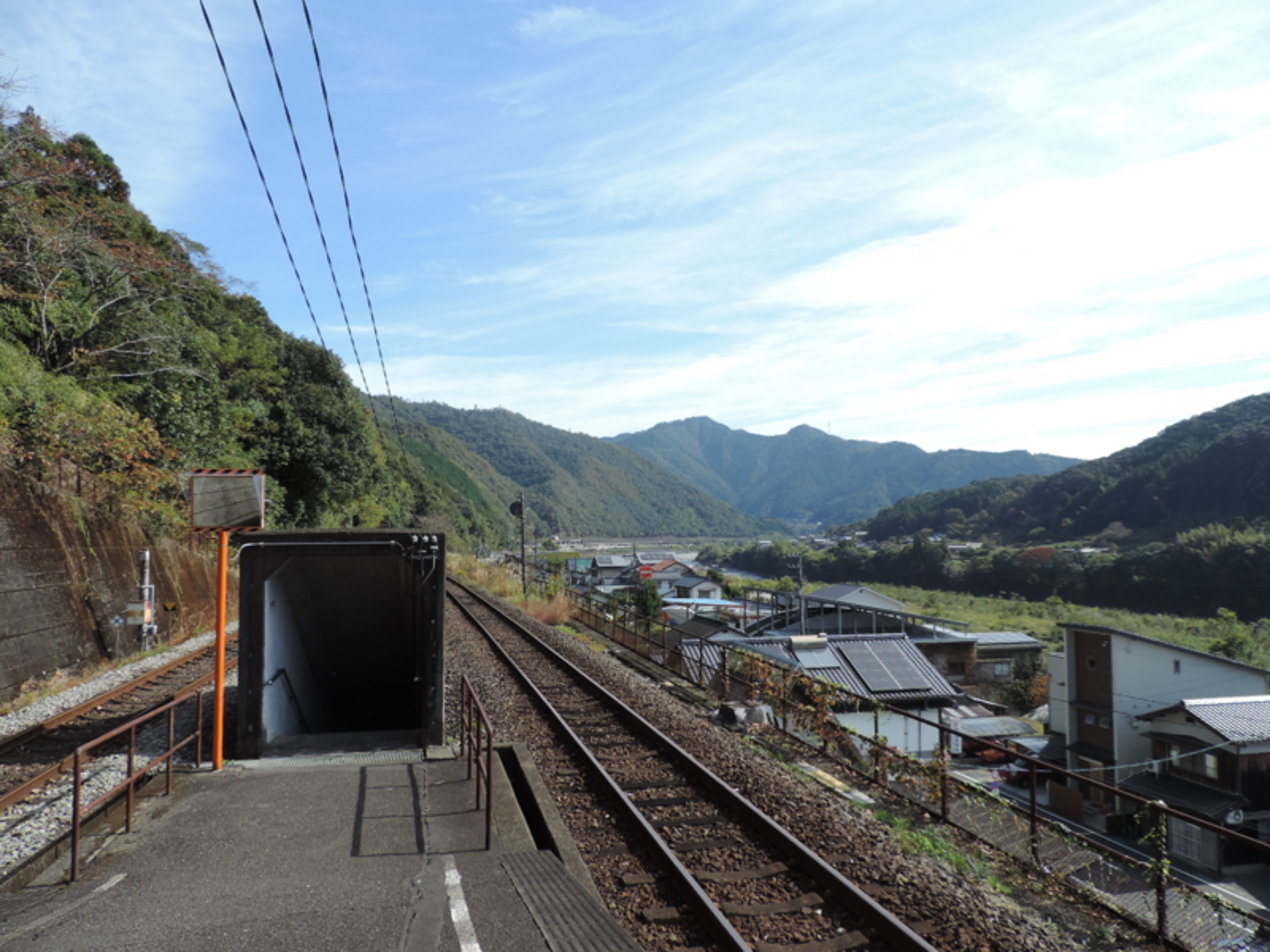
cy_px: 476
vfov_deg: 56.8
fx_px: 881
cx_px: 635
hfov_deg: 71.6
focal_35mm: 24
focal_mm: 4.3
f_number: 3
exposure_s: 1/800
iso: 80
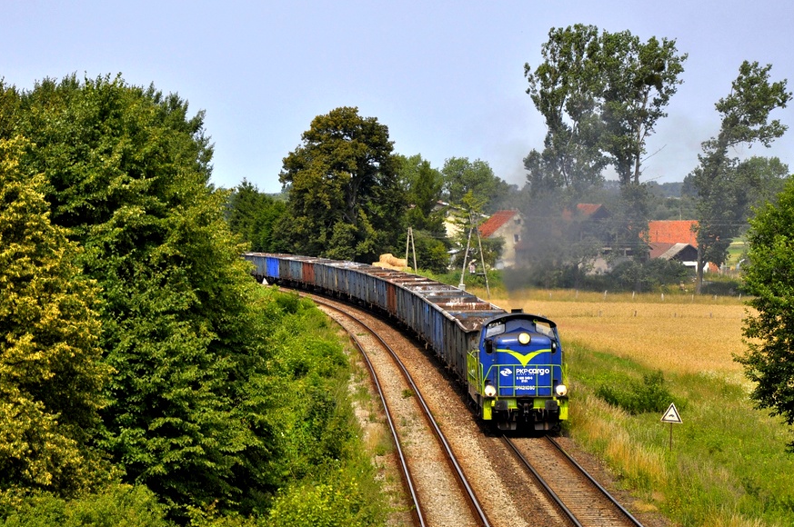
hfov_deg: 13.7
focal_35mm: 150
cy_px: 279
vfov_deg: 9.2
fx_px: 3295
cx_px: 392
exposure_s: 1/800
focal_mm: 85
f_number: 8
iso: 200
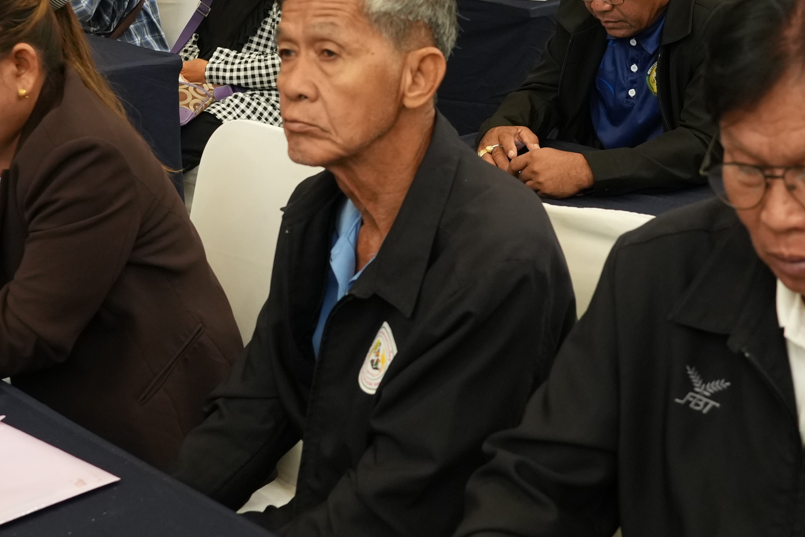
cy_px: 84
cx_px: 442
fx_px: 1677
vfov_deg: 18.0
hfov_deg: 27.0
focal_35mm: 75
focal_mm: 24
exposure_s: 1/30
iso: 1250
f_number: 4
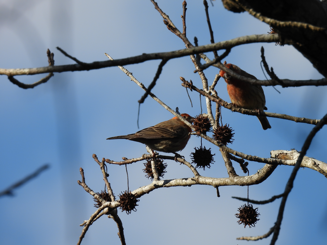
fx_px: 10391
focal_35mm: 1100
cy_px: 122
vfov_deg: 1.4
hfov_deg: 1.8
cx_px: 164
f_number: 5.6
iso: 100
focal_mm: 196
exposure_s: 1/500
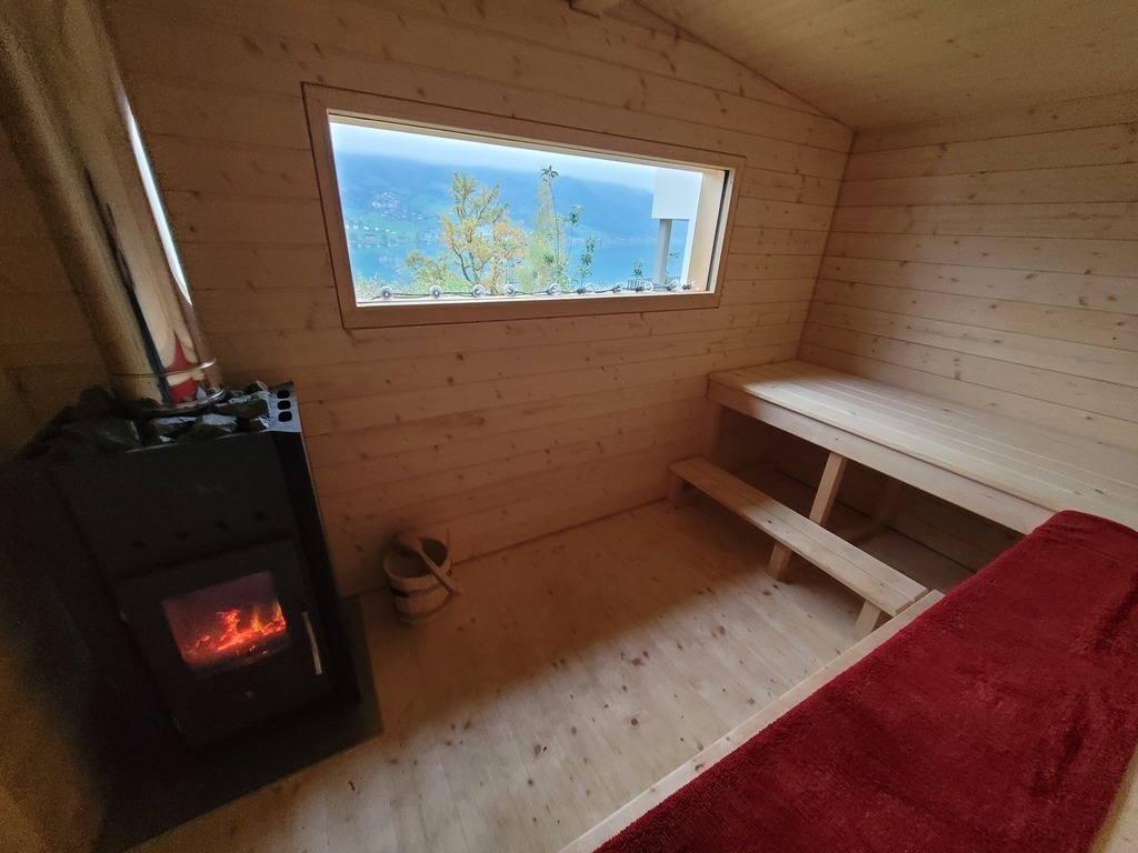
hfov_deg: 106.2
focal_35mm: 13
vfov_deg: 89.9
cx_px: 569
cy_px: 426
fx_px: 427
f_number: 2.2
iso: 320
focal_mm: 1.74
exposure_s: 1/33
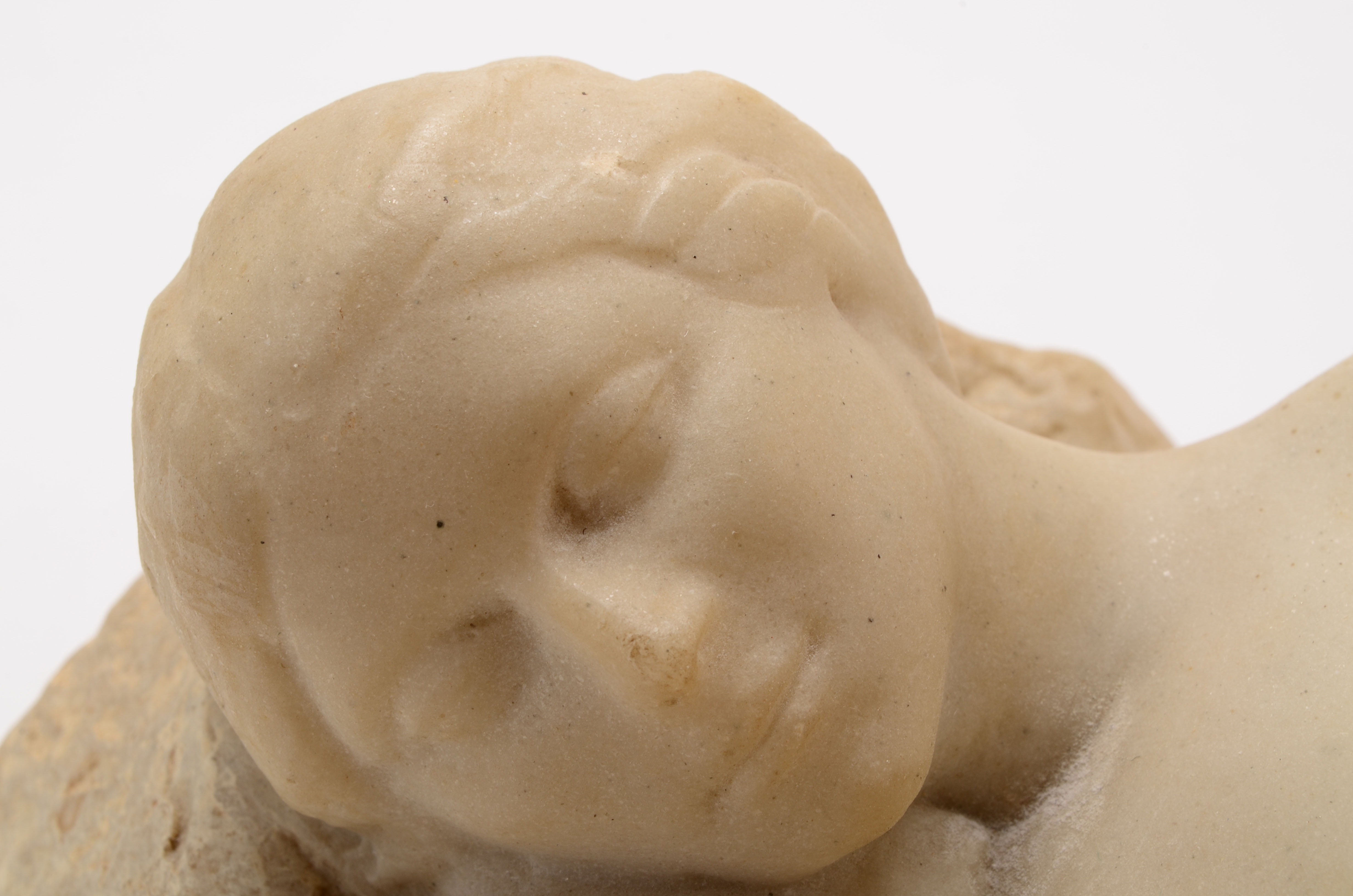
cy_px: 448
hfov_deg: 24.7
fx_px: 3094
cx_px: 676
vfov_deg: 16.5
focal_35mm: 82
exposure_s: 1/160
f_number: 22
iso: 100
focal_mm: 55
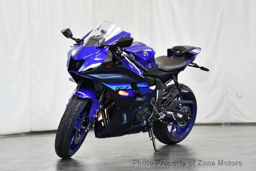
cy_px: 86
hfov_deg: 22.6
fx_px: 641
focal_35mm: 90
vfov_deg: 15.2
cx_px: 128
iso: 1400
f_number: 5
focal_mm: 45
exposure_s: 1/125
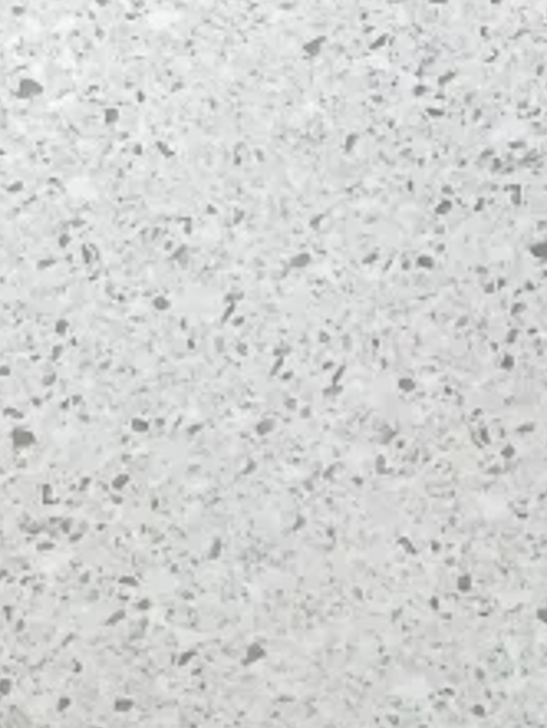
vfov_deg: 9.5
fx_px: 3431
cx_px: 1664
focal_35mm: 163
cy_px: 2197
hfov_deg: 7.8
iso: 100
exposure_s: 1/100
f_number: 1.6
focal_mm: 5.1
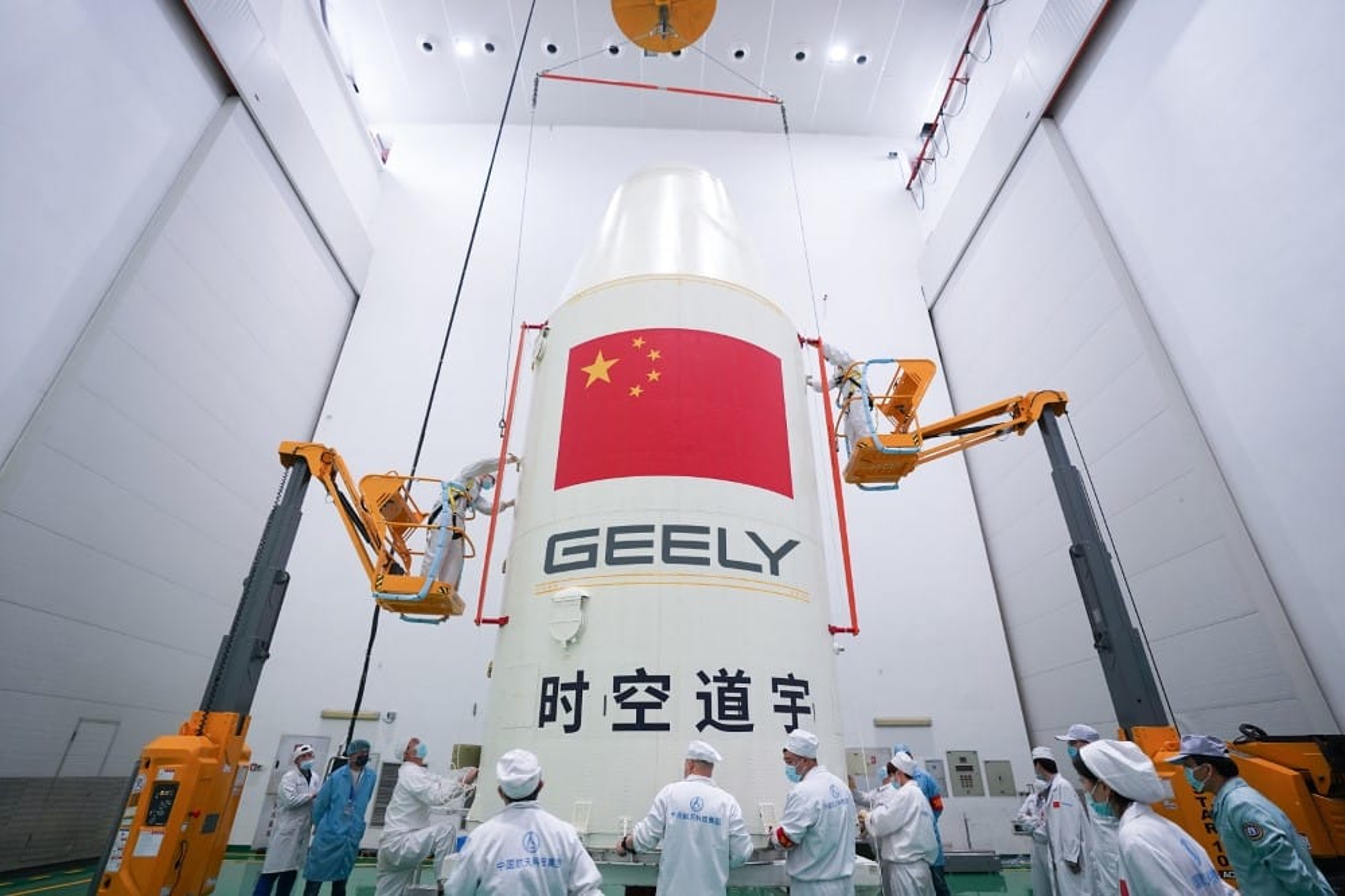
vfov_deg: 73.7
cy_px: 448
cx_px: 672
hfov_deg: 96.8
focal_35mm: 16
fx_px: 598
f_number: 2.8
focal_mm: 16
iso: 1250
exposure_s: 1/100
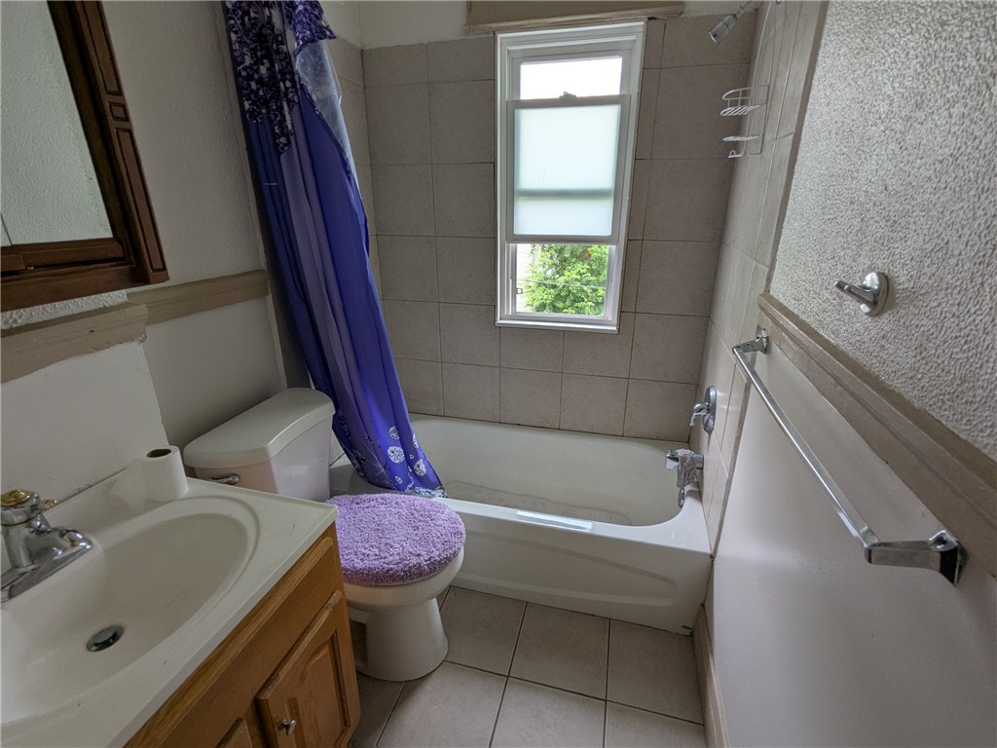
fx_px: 461
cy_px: 374
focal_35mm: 16
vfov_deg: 78.1
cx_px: 498
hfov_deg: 94.5
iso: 58
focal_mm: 2.35
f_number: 2.2
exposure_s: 1/165
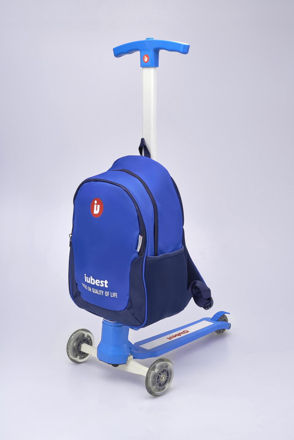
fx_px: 612
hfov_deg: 27.0
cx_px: 147
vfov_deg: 39.6
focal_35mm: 50
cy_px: 220
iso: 50
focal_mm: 50
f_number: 14
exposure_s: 1/2
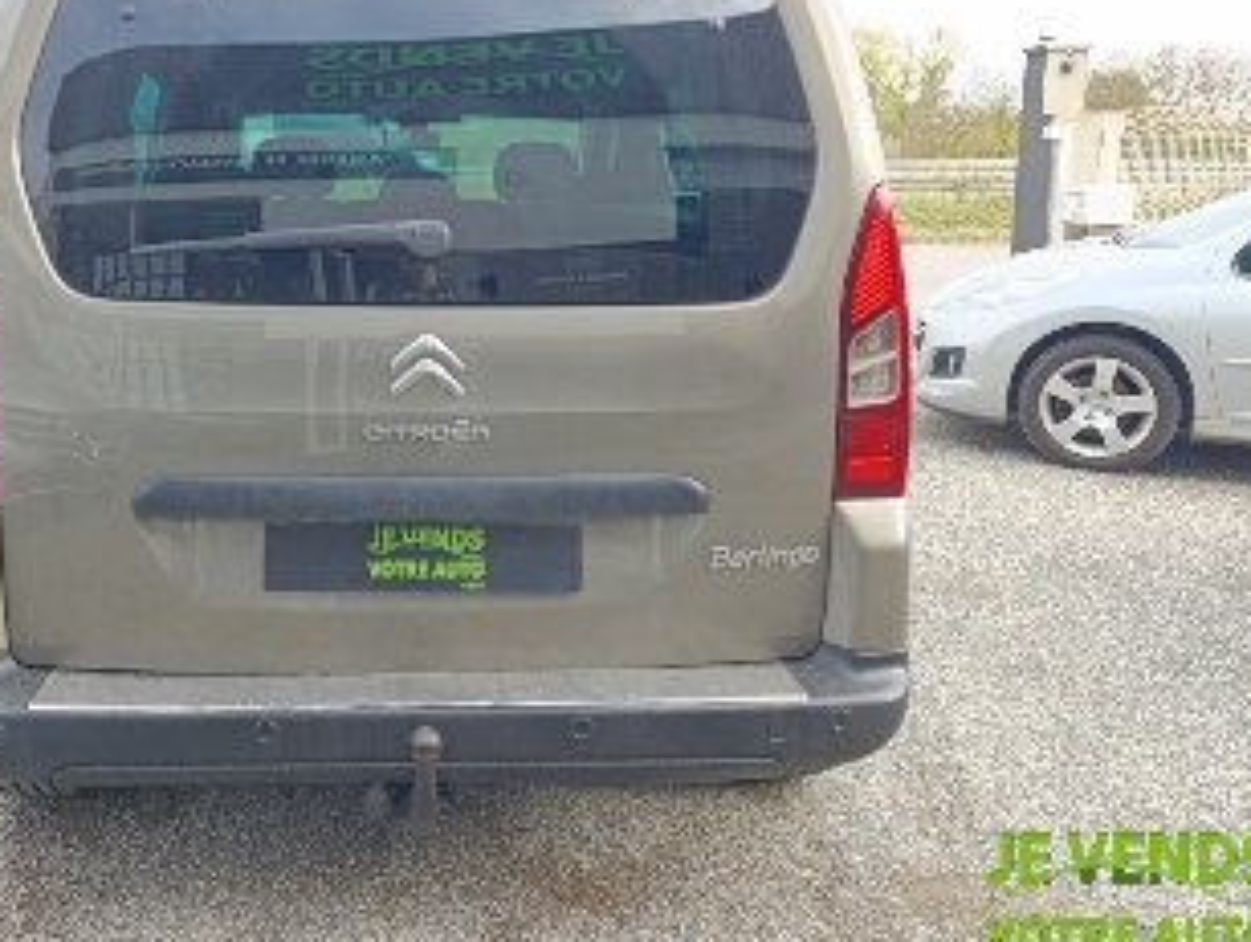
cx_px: 456
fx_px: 1122
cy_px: 351
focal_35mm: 31
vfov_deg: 45.1
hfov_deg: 57.5
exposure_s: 1/100
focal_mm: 6.14
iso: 64
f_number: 1.6
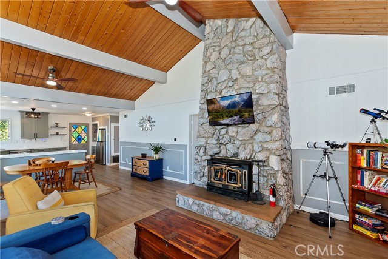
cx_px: 194
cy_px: 130
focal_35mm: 15
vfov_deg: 77.4
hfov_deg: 100.4
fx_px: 162
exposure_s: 1/30
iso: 400
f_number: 8
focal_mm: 10
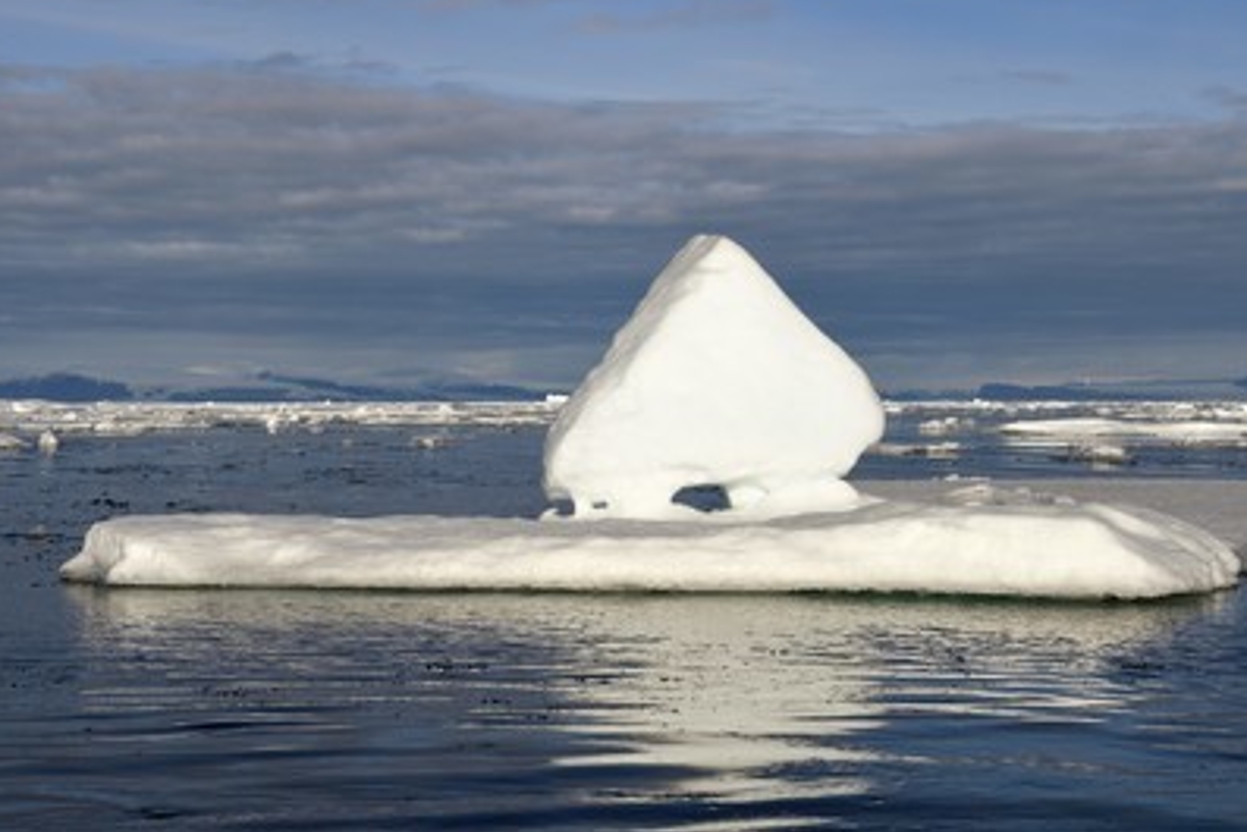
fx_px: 2564
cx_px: 625
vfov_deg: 18.4
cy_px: 399
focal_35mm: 74
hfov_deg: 27.3
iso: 200
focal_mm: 70
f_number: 18
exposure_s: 1/400
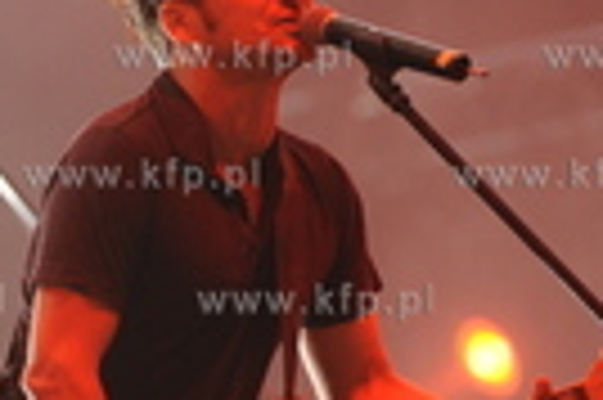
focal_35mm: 598
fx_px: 10004
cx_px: 45
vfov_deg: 2.3
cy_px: 360
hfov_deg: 3.5
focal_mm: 200
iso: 1600
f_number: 4
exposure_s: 1/100
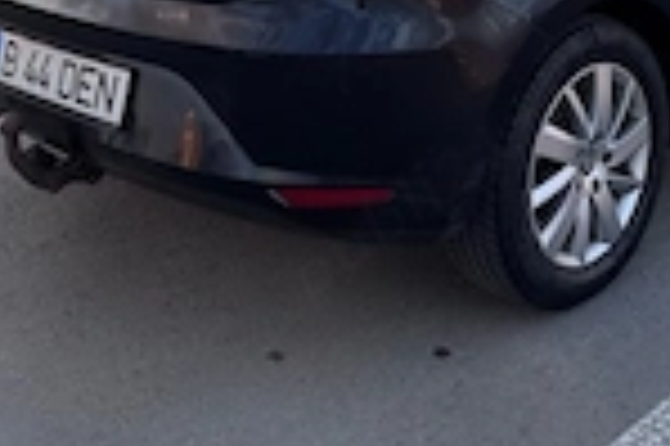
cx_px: 526
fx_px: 1246
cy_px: -108
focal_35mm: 67
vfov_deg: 19.0
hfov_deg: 29.5
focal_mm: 6.76
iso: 80
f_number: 1.78
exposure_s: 1/499
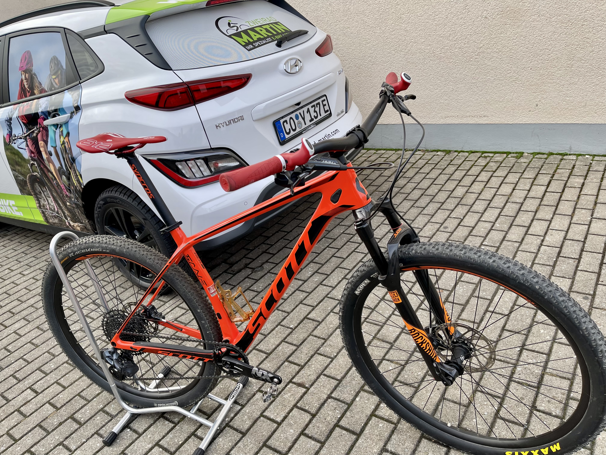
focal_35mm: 25
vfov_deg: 54.9
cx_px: 303
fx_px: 438
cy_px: 228
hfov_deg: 69.4
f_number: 1.6
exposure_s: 1/121
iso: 40
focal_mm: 5.1
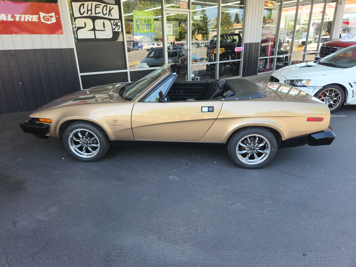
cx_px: 178
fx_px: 237
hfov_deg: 73.9
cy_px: 134
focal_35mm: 23
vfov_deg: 58.9
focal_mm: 5.4
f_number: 1.8
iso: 25
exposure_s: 1/120
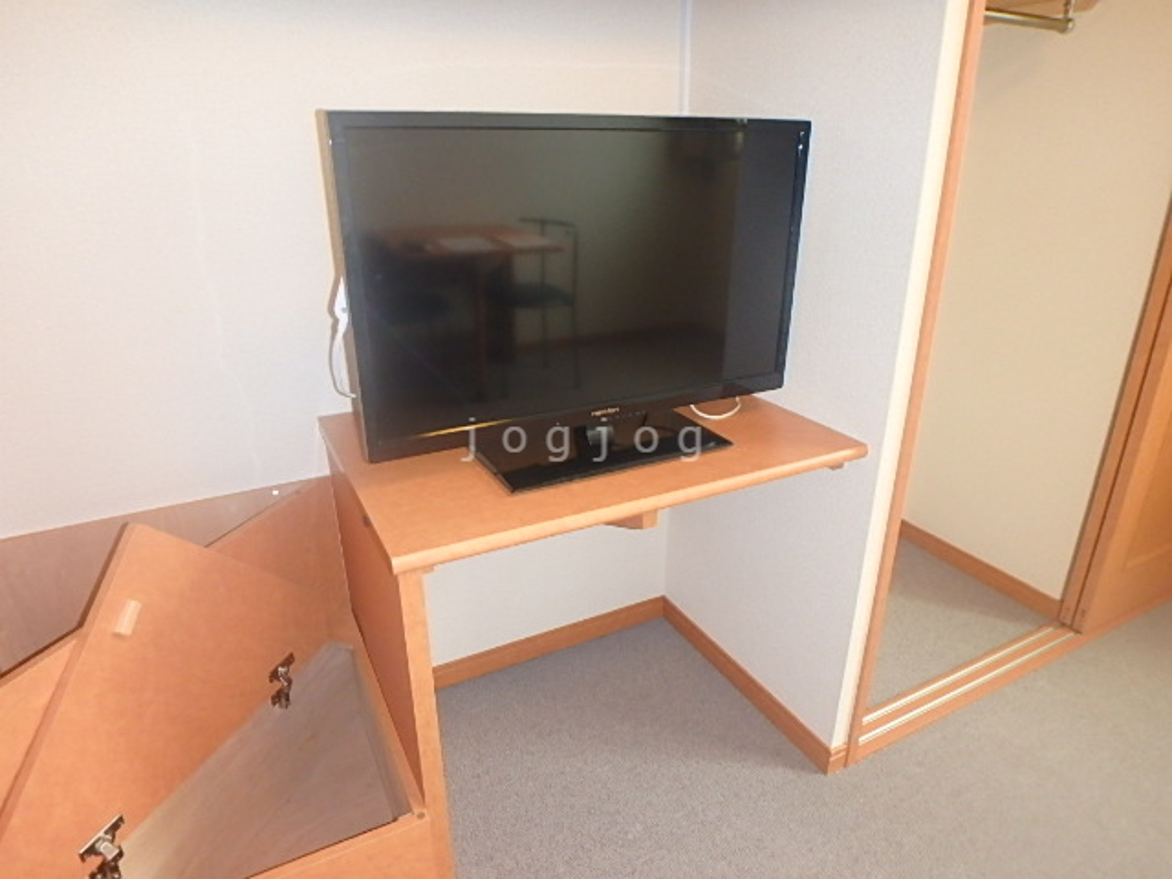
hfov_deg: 79.0
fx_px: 711
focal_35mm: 21
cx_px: 586
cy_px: 440
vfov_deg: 63.4
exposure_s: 1/30
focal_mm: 3.7
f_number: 3.5
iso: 400
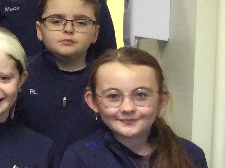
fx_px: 727
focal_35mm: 112
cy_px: 63
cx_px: -121
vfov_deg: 13.2
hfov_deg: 16.0
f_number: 2.4
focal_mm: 3.3
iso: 250
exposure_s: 1/25
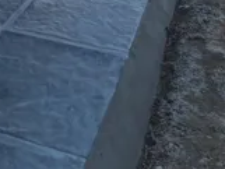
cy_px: -96
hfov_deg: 28.7
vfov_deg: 18.9
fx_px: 436
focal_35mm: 67
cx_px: 71
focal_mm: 5.9
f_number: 2
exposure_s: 1/368
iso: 25
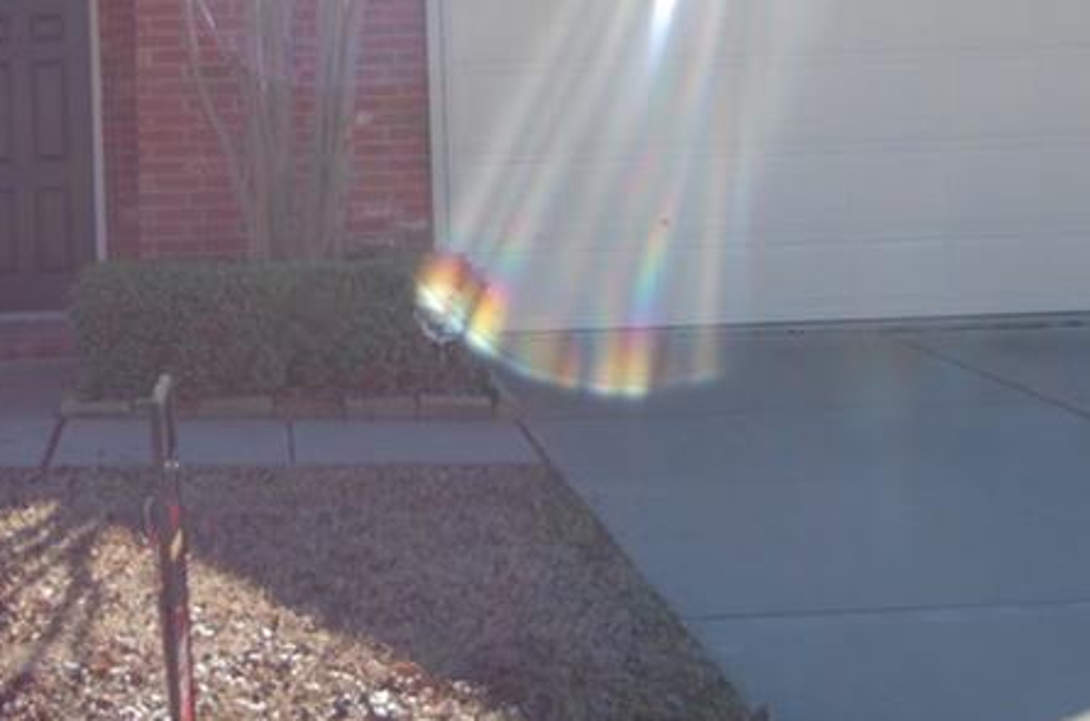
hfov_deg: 31.6
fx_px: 1873
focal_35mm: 62
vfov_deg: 21.5
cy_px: 122
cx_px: 218
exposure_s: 1/800
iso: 200
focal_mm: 18
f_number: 3.5
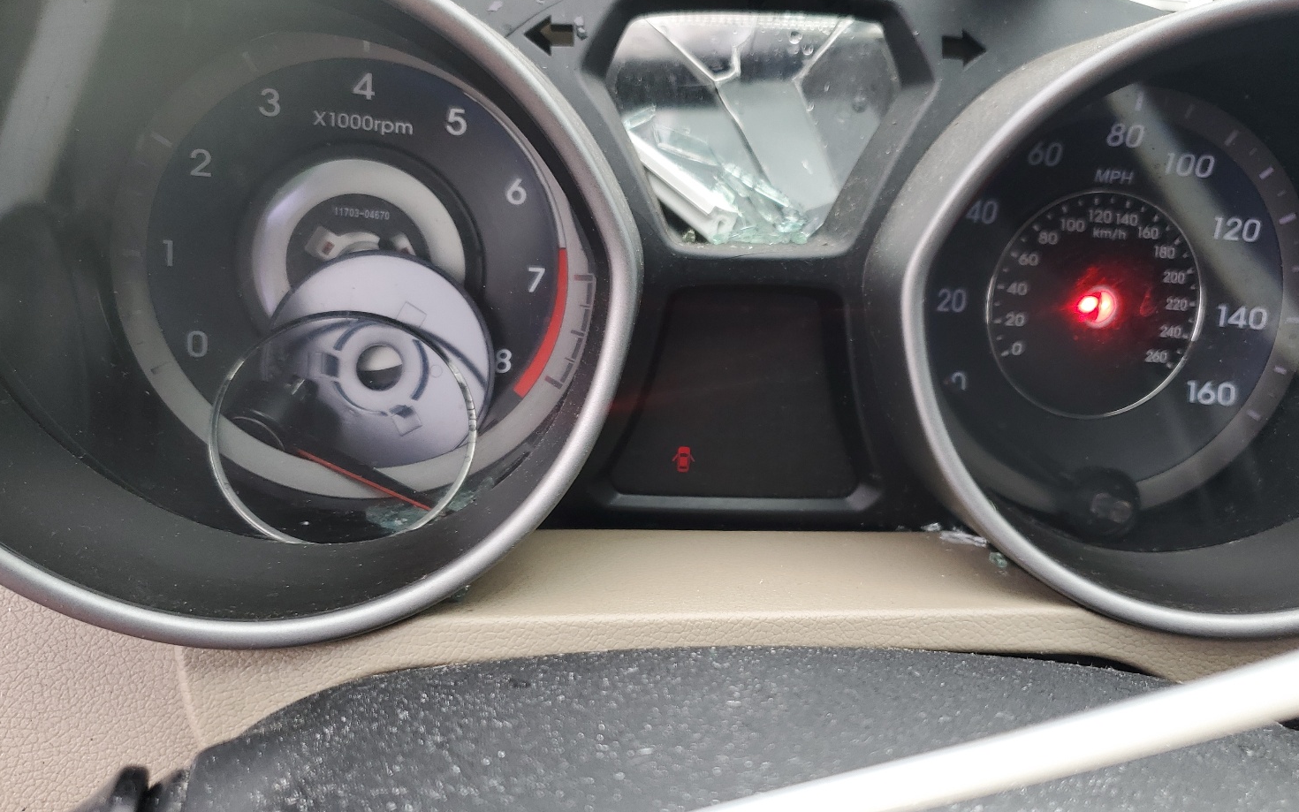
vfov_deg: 41.5
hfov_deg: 62.8
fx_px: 1062
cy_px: 508
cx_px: 689
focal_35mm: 30
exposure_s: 1/270
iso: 50
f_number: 1.5
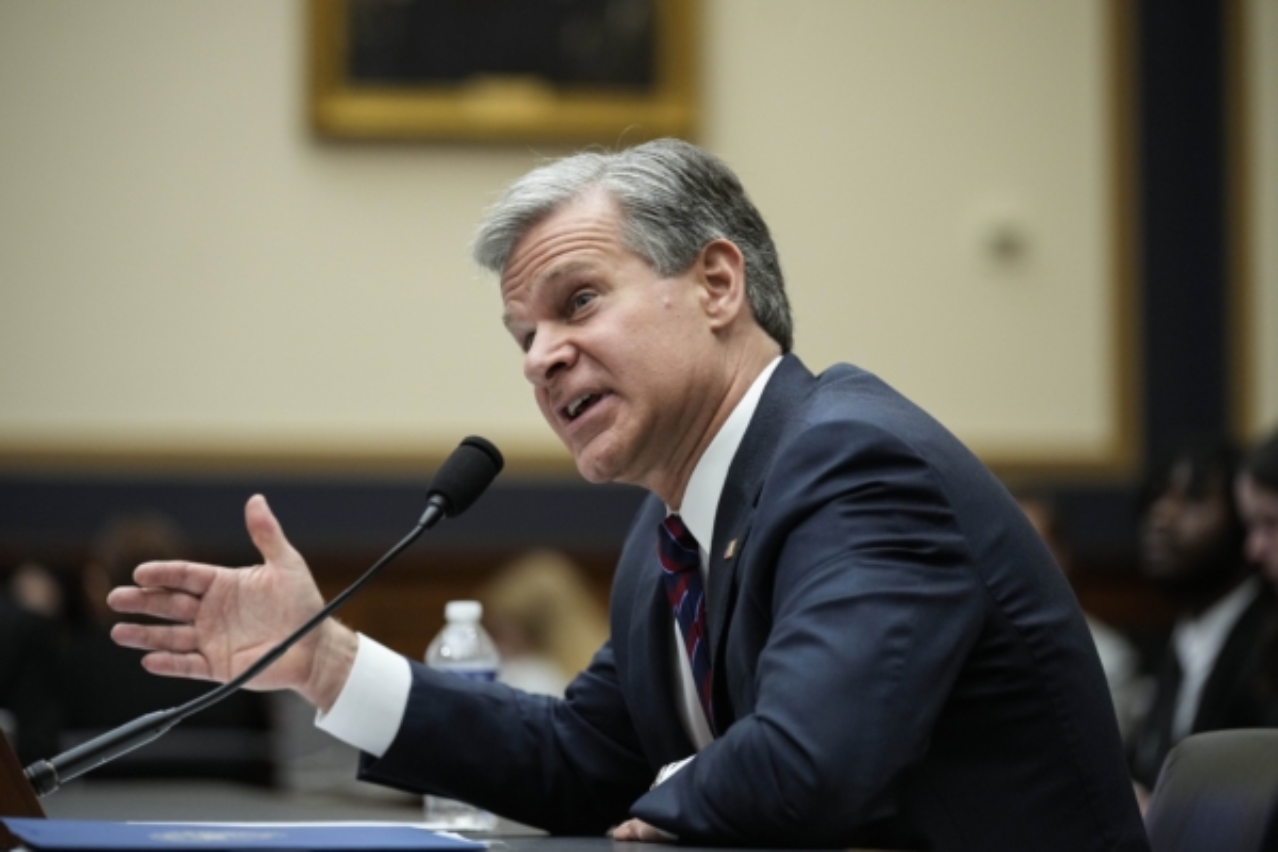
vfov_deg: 9.7
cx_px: 639
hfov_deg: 14.6
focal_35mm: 141
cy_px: 426
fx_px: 5005
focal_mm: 141
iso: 2500
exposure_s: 1/640
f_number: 2.8
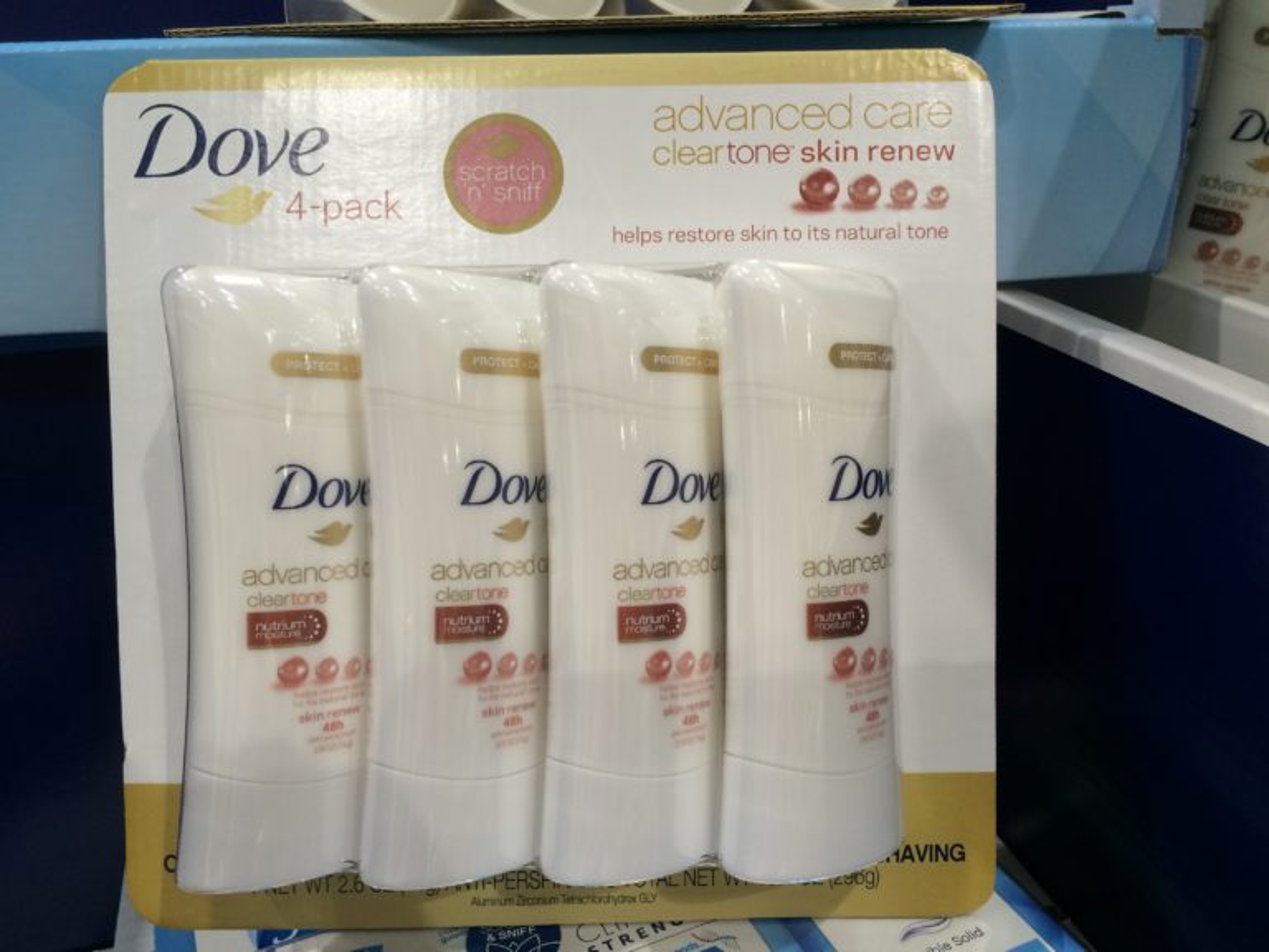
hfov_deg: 61.7
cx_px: 634
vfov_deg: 48.2
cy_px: 476
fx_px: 1063
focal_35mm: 29
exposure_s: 1/30
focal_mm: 4.15
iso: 32
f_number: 2.2
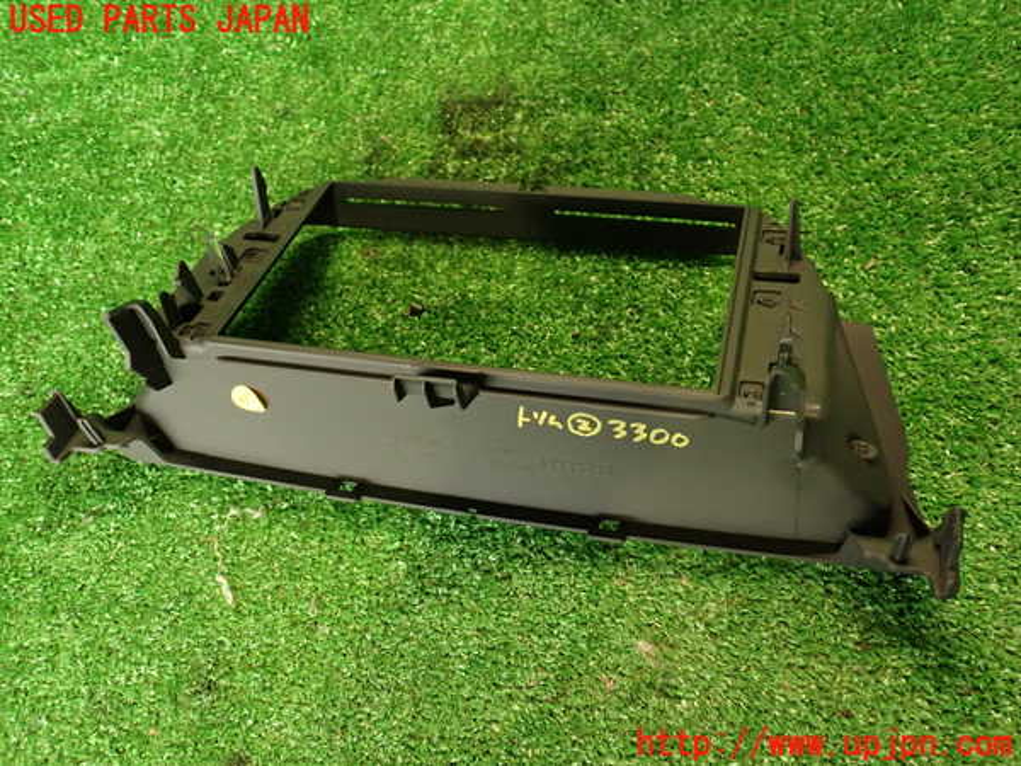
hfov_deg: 56.8
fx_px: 944
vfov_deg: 44.2
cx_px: 510
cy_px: 383
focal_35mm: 32
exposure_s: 1/30
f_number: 2.4
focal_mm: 5.79
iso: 400
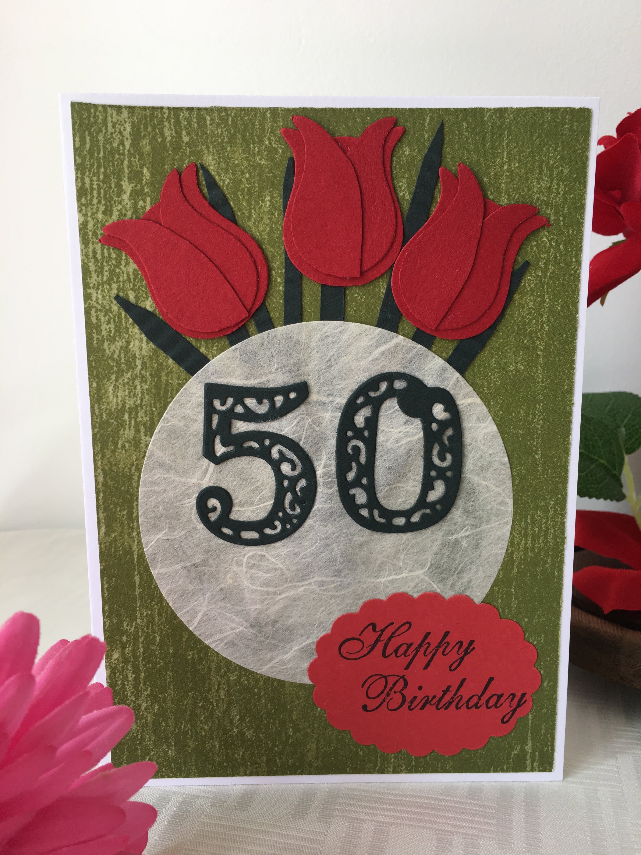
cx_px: 320
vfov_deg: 61.7
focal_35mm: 29
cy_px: 428
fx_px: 716
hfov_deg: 48.2
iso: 32
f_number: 2.2
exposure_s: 1/100
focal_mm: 4.15
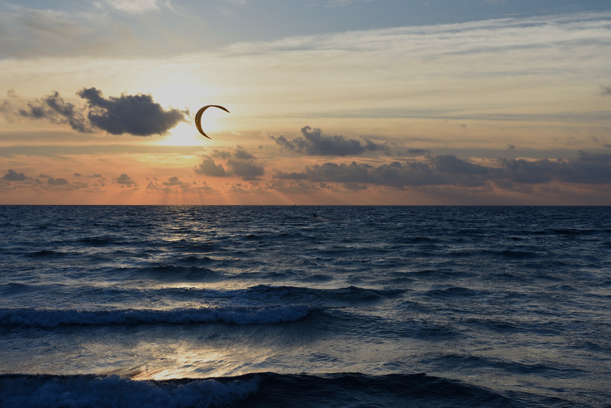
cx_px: 306
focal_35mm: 52
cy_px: 204
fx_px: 891
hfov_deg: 37.9
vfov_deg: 25.8
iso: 100
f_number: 8
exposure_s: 1/100
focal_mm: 35
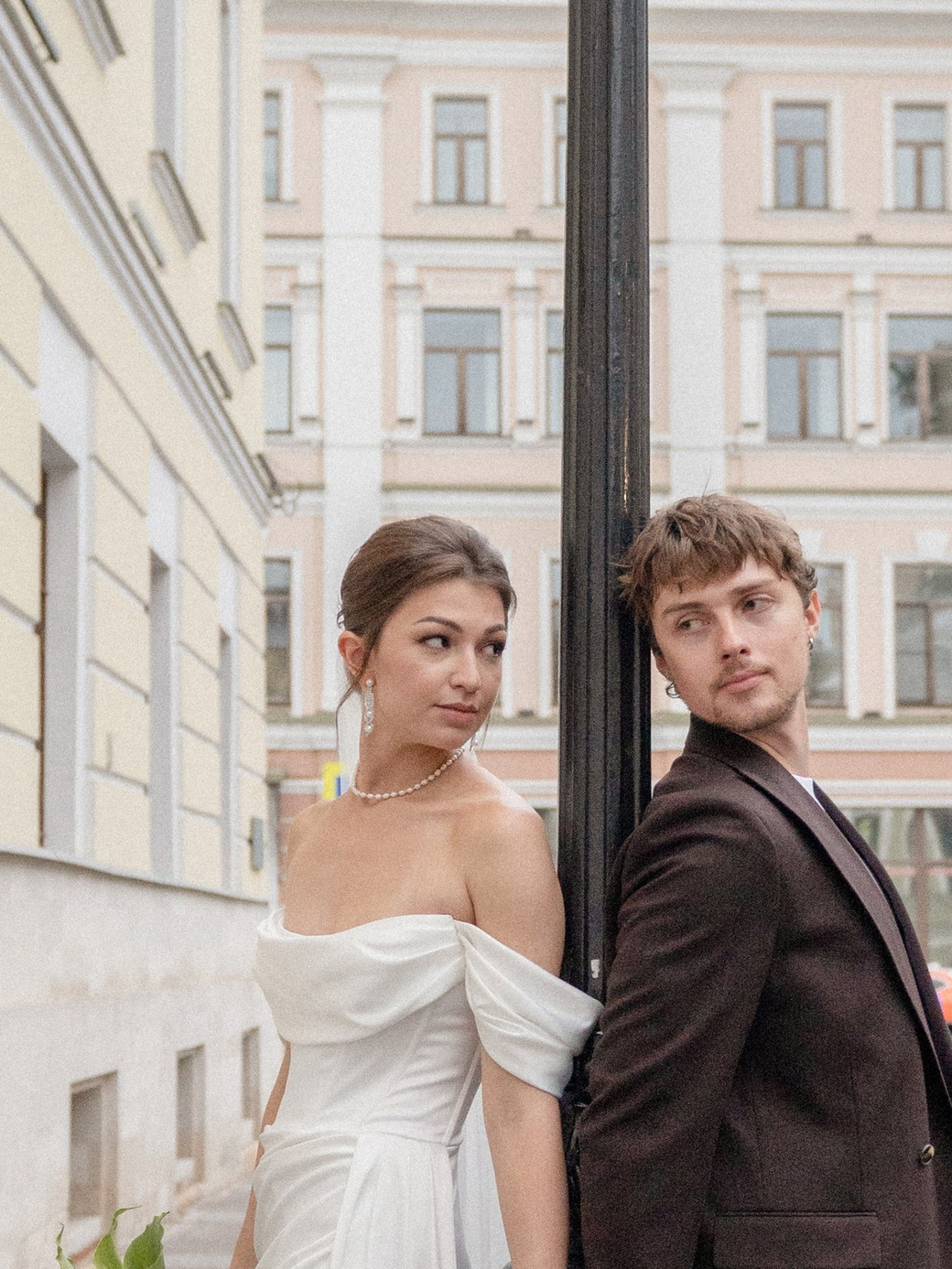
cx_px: 560
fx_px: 2347
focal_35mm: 64
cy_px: 802
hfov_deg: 22.9
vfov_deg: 30.1
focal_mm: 24
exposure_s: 1/125
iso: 2500
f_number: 2.8
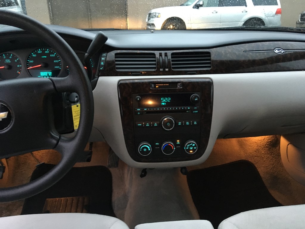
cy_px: 114
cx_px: 152
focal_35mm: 29
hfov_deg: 61.7
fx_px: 256
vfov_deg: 48.2
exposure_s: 1/15
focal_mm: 4.15
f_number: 2.2
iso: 200
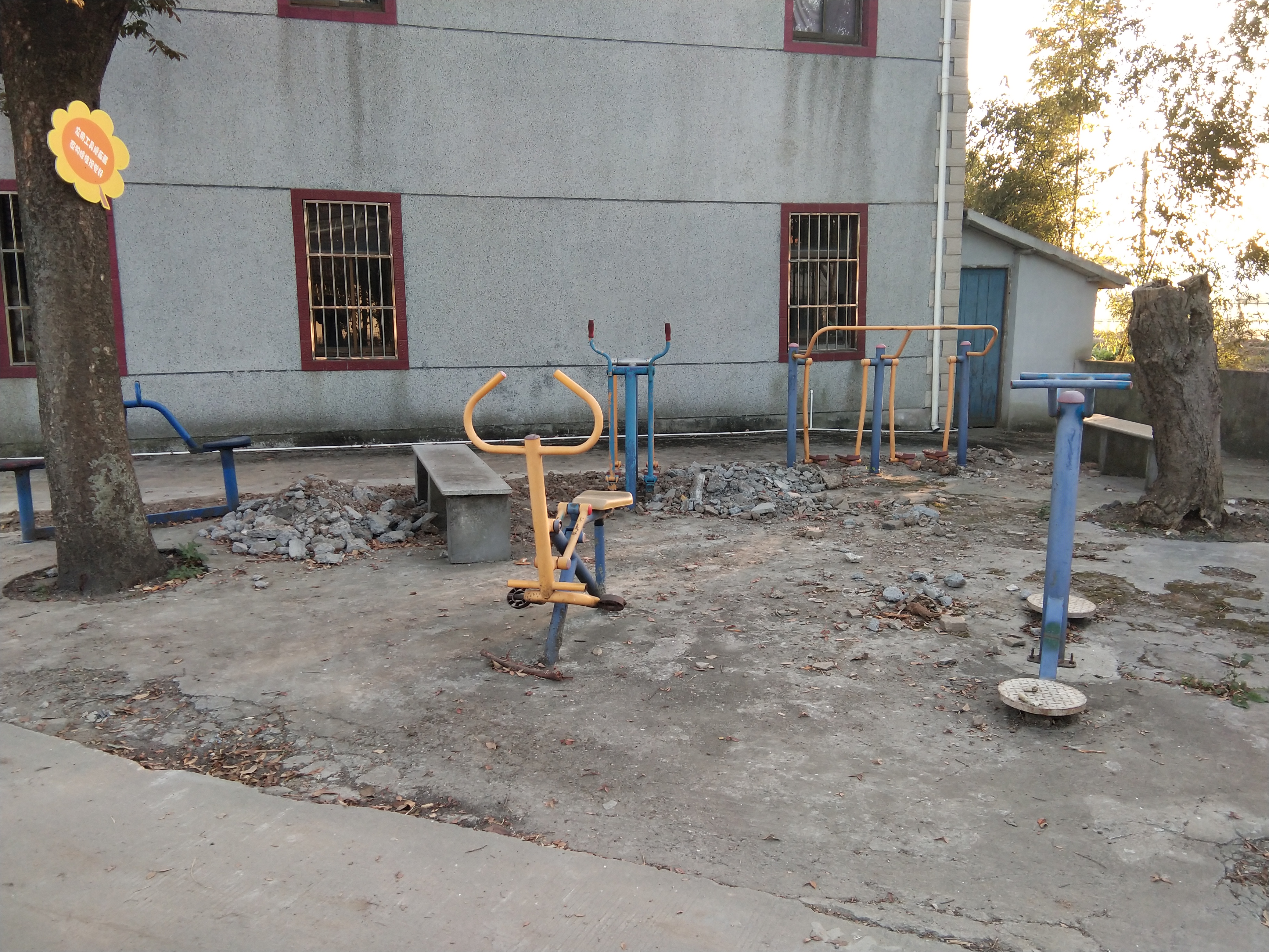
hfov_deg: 58.4
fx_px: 1136
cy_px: 476
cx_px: 634
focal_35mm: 31
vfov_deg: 45.4
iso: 50
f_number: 2.2
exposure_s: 1/50
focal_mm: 3.69
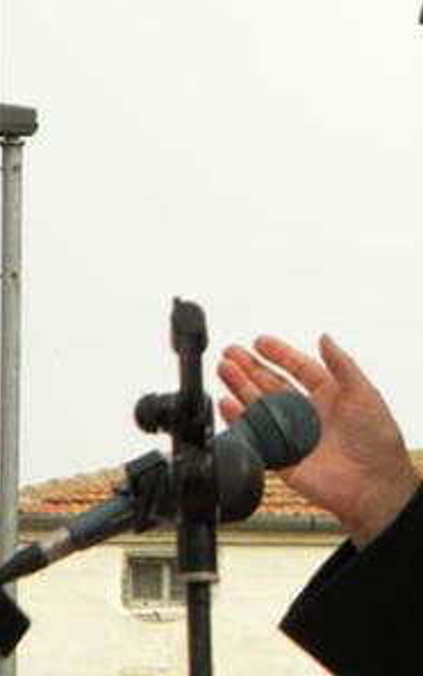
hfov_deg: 3.9
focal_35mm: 338
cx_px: 723
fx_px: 6225
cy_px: 330
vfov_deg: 6.2
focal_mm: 26.8
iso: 106
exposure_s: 1/498
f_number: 5
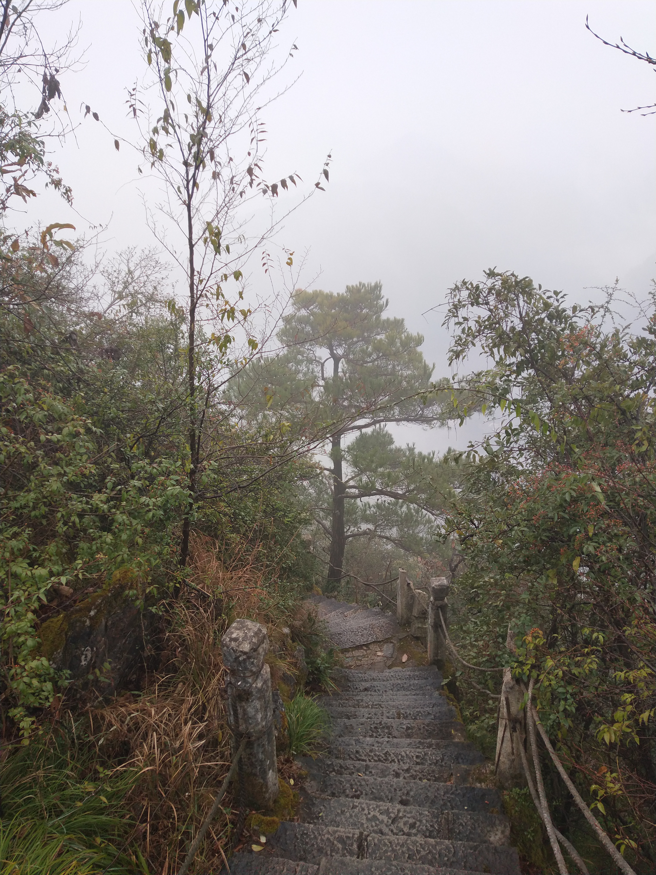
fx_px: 758
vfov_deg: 60.0
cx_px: 328
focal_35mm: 30
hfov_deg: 46.8
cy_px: 438
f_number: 1.8
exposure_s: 1/136
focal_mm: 3.95
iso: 90
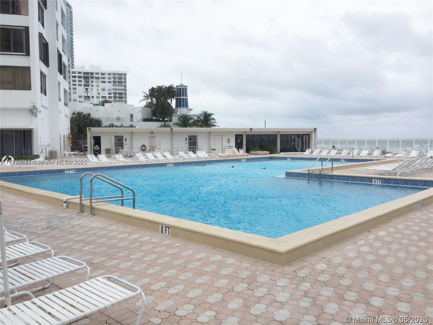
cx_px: 216
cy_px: 162
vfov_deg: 48.2
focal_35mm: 29
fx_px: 363
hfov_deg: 61.7
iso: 32
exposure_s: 1/2475
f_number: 2.2
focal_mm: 4.15
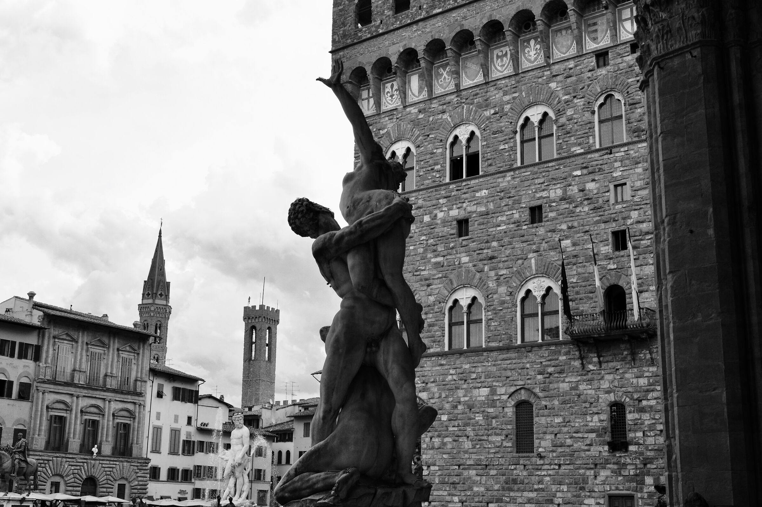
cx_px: 381
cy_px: 254
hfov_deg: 43.6
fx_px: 952
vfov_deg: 29.8
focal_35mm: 45
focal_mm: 30
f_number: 9
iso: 100
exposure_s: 1/200
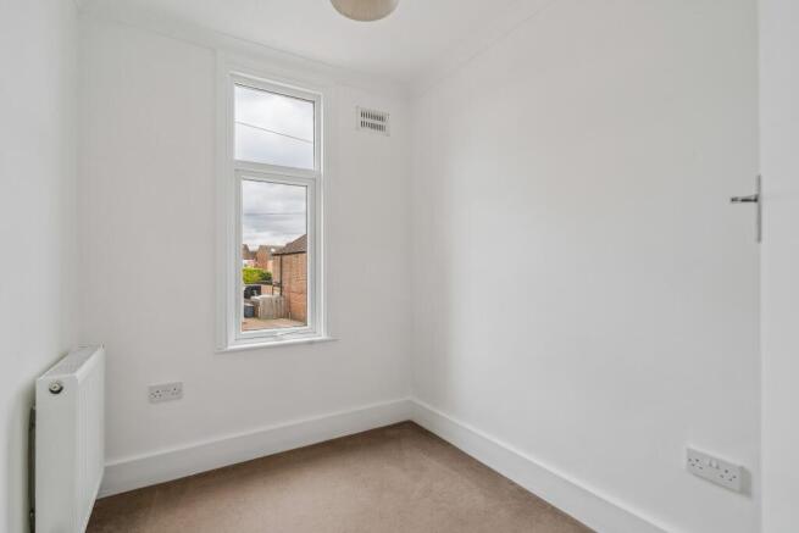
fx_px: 355
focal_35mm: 16
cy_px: 266
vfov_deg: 73.8
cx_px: 400
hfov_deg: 96.7
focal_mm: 16
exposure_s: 1/25
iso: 320
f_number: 9
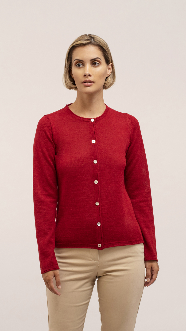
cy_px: 170
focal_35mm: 56
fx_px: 491
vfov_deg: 37.2
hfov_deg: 21.5
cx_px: 92
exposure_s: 1/160
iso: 200
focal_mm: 50
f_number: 13
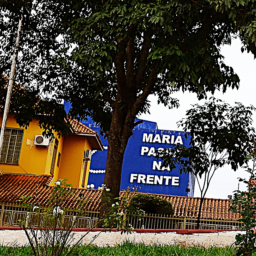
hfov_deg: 14.4
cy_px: -181
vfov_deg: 13.7
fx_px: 971
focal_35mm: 116
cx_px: 330
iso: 200
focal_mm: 24
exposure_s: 1/250
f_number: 6.3
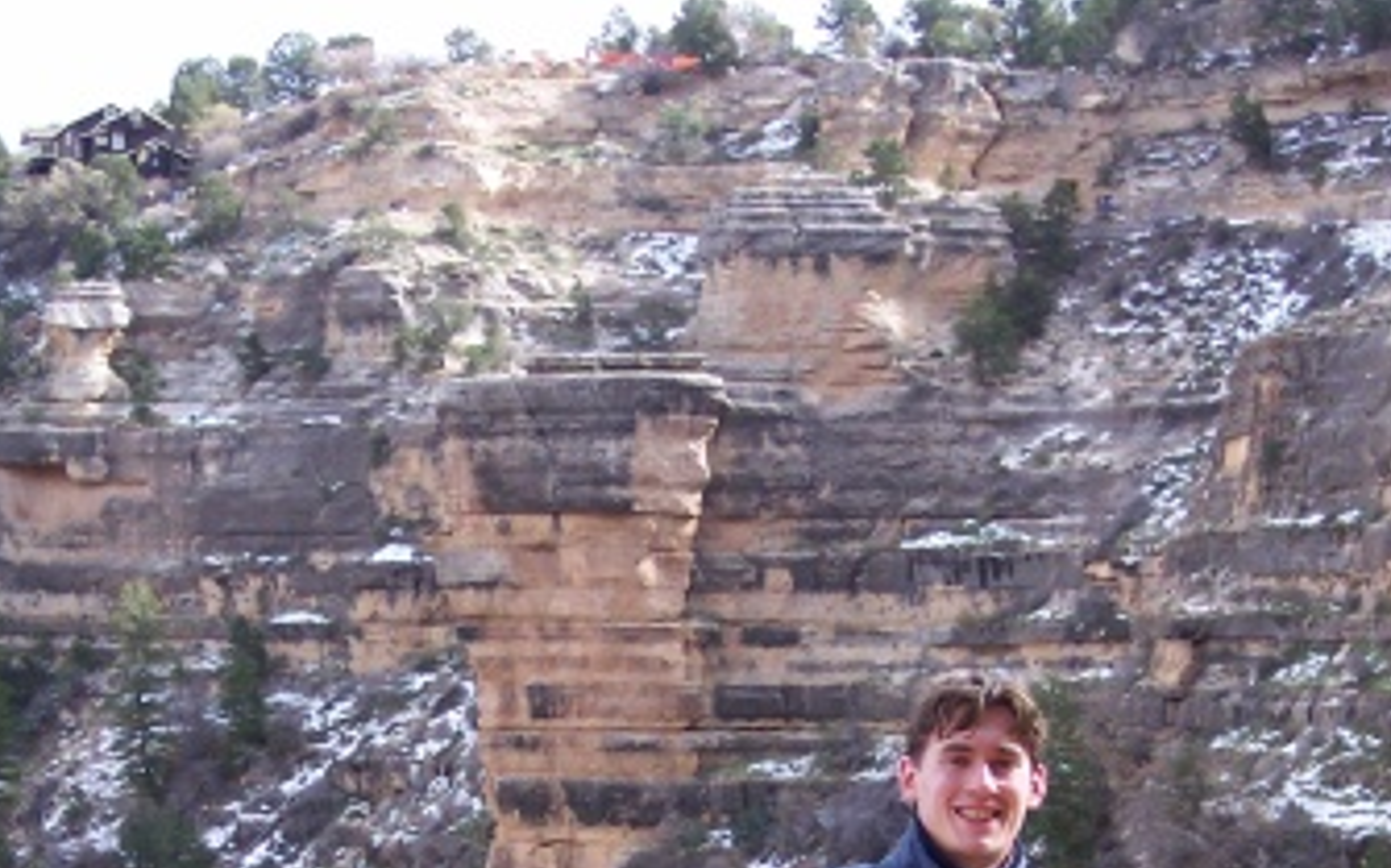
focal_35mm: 77
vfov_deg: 16.1
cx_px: 700
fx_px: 2918
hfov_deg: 26.8
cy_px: 1117
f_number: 2.8
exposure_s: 1/500
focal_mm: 8
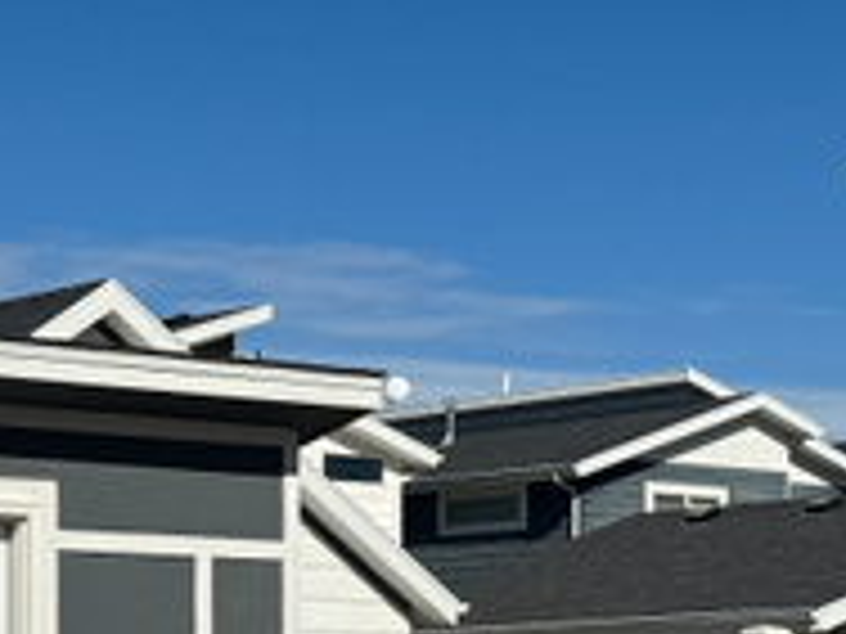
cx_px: 279
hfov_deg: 15.0
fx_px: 3202
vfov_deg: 11.3
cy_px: 567
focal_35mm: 131
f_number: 1.78
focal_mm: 6.76
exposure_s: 1/12346
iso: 80
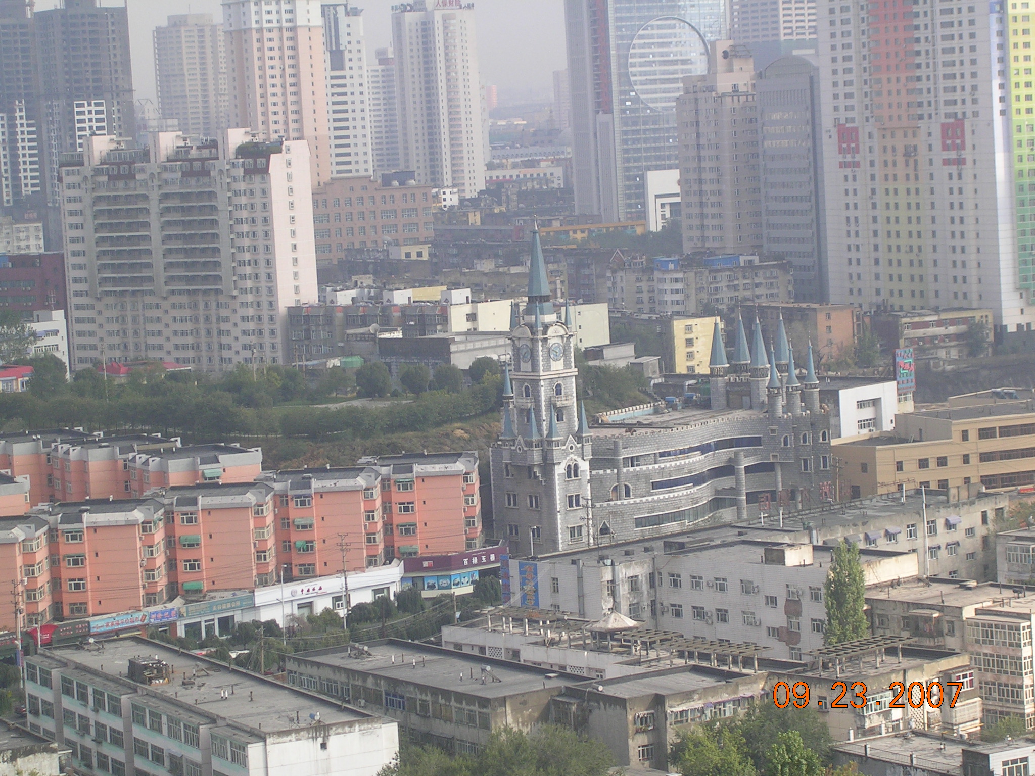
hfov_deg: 17.1
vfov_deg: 12.9
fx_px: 3438
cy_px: 388
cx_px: 518
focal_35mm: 115
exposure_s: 1/234
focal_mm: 17.4
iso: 50
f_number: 4.9
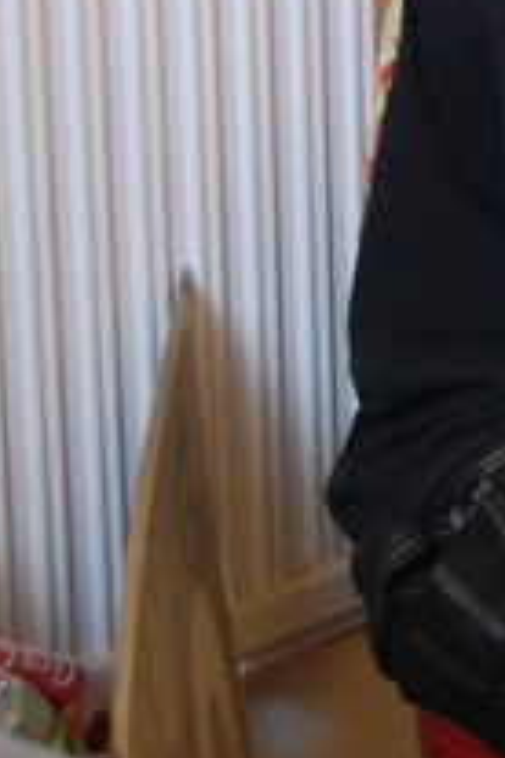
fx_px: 4388
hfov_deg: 6.3
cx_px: 1123
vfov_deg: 9.8
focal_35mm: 209
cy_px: 22
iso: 800
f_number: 5.3
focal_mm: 45
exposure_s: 1/25
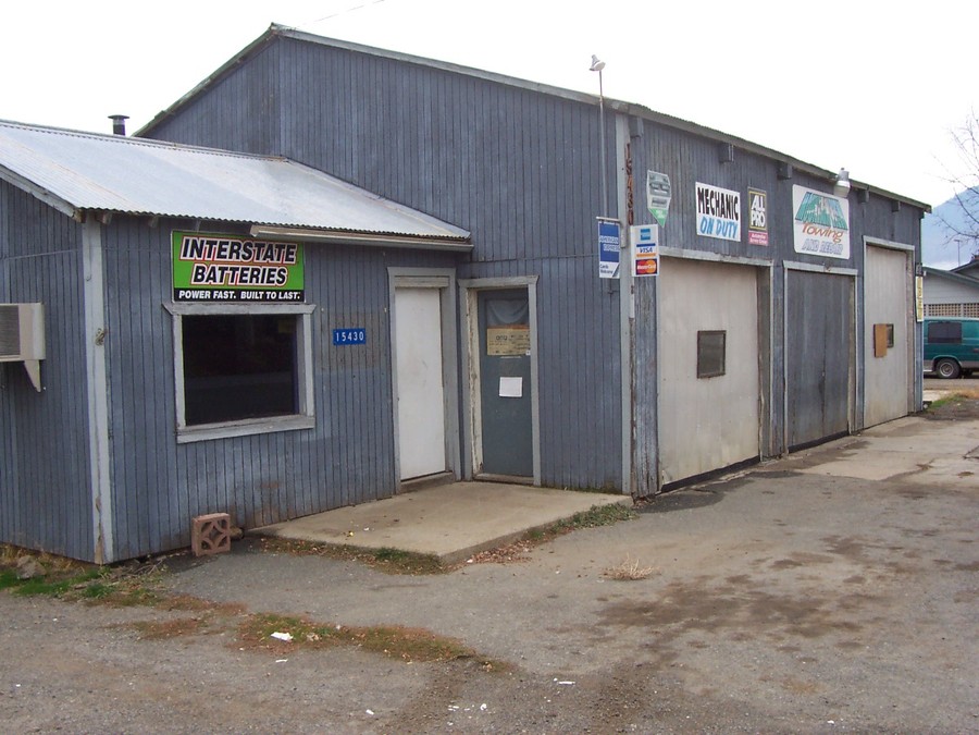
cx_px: 490
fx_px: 1046
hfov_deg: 50.1
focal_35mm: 37
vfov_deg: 38.7
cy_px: 368
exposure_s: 1/350
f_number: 2.8
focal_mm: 5.6
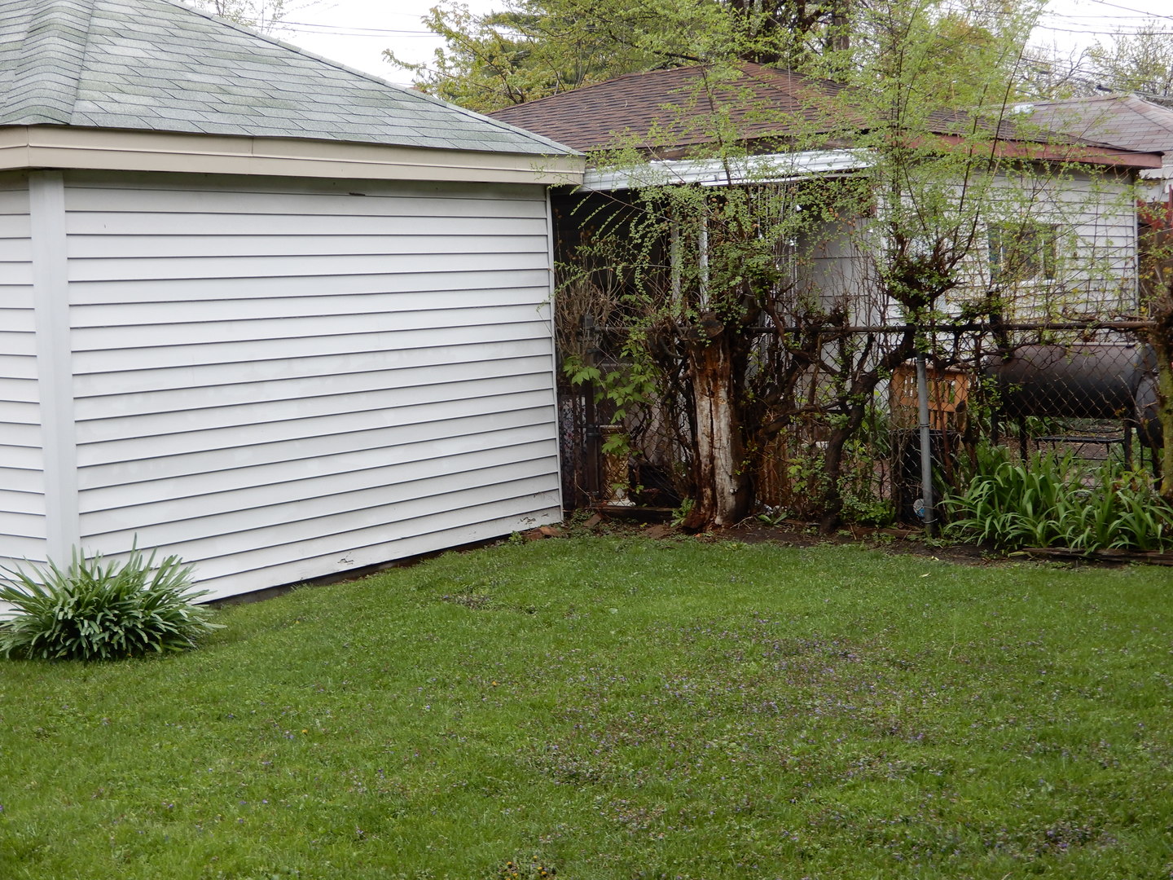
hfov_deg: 38.2
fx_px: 1694
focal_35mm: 50
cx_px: 586
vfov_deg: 29.1
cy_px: 440
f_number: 4
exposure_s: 1/100
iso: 80
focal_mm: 8.9
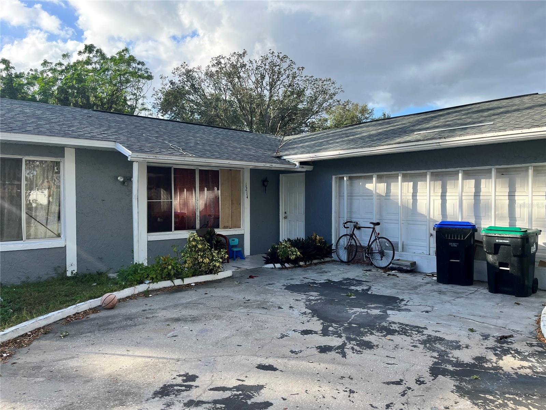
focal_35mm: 26
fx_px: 410
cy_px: 205
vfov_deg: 53.1
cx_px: 273
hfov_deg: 67.3
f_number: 1.6
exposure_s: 1/1117
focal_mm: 5.1
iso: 50
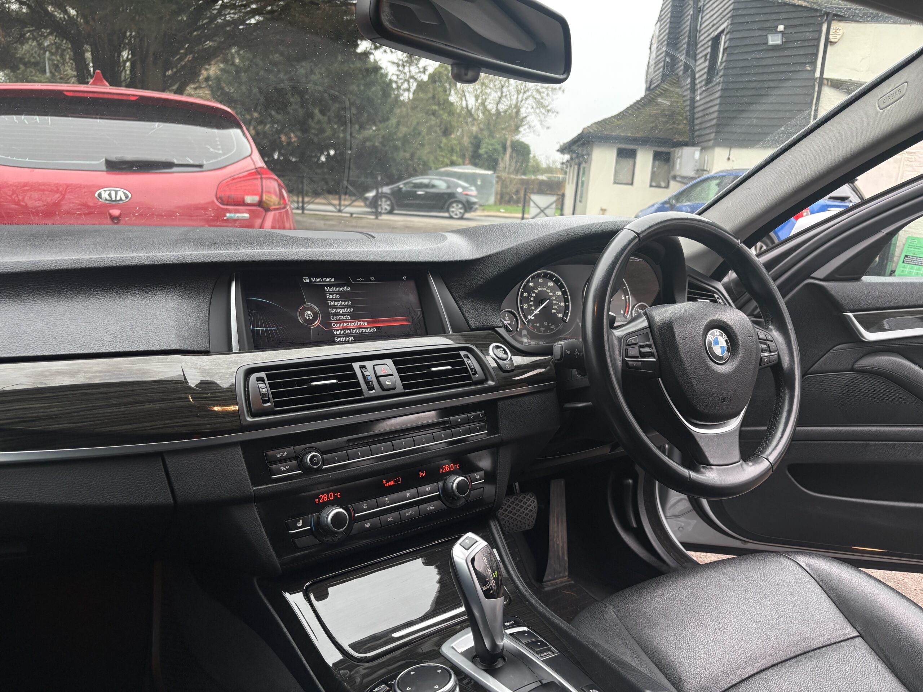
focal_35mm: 26
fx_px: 693
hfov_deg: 67.3
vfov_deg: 53.1
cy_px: 346
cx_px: 462
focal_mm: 5.96
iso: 100
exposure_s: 1/139
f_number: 1.6
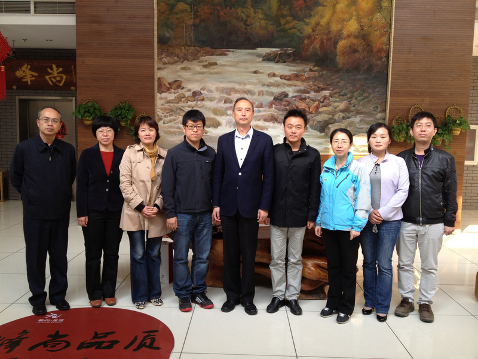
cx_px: 239
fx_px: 483
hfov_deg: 52.6
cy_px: 180
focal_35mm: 35
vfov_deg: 40.7
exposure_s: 1/60
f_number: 2.4
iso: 80
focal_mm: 4.28
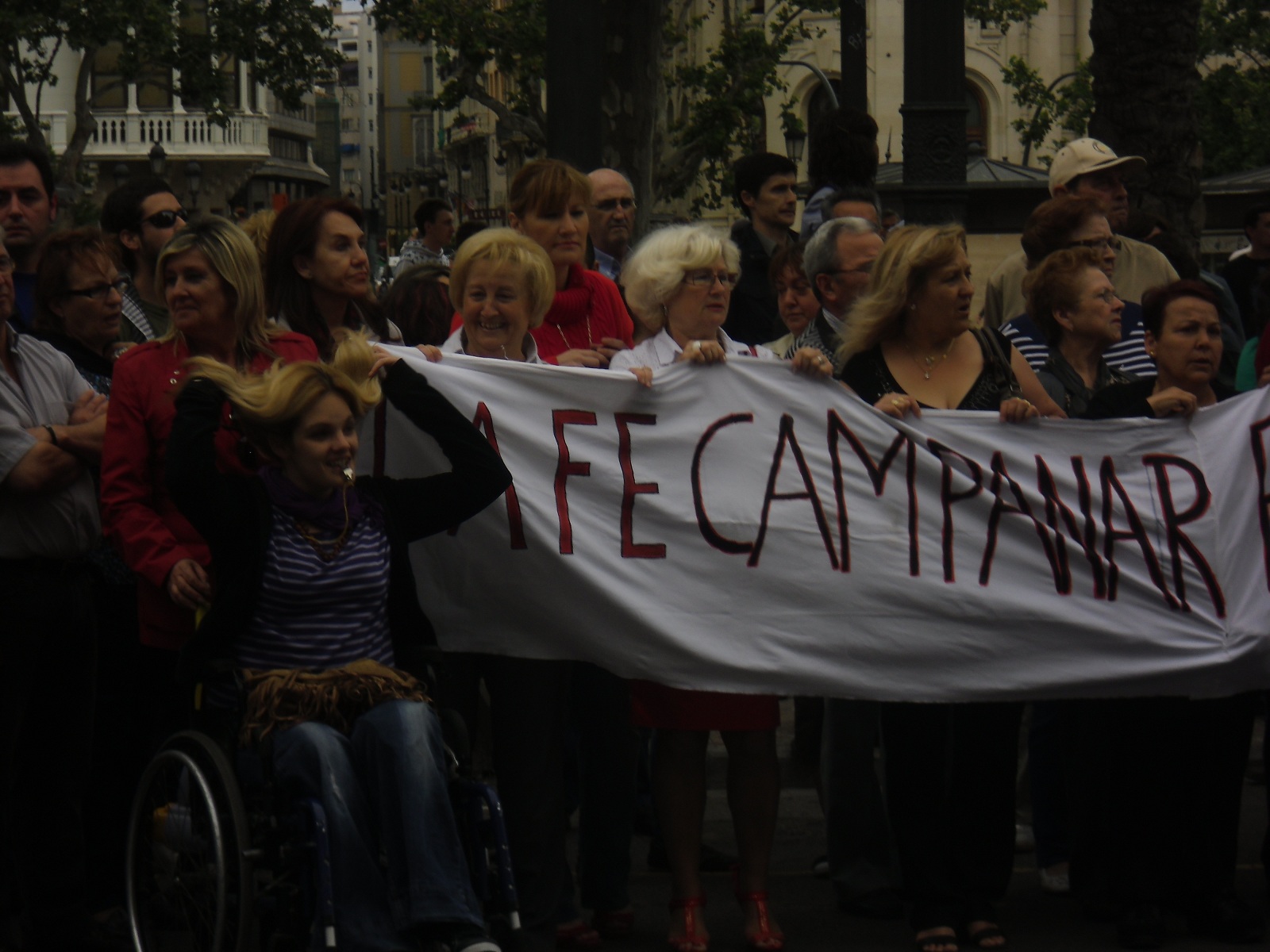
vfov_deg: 13.7
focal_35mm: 108
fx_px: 3962
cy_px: 476
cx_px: 635
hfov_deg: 18.2
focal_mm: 19.6
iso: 64
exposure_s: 1/125
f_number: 5.9
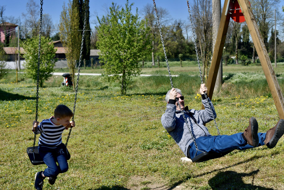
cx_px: 142
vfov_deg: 25.8
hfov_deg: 37.9
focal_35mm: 52
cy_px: 95
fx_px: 414
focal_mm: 35
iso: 125
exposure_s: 1/800
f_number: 6.3
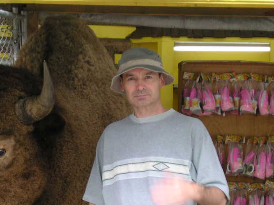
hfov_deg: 13.0
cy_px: 162
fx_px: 1203
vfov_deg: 9.7
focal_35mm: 152
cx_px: 117
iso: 100
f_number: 4.4
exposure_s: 1/38.8
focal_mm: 14
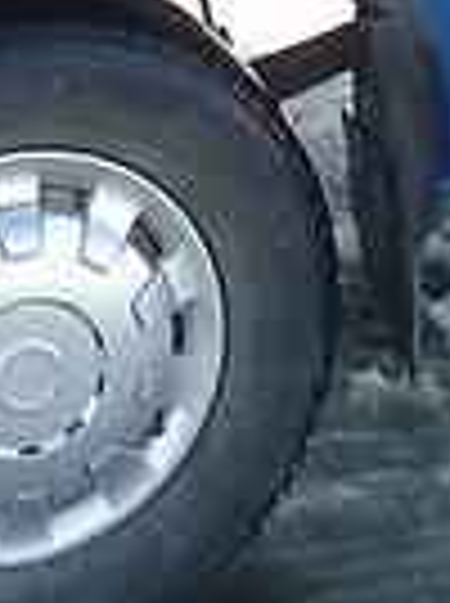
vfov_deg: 12.5
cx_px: 202
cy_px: -598
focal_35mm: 139
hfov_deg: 10.6
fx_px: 2417
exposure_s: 1/161
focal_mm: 3.3
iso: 50
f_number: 2.2
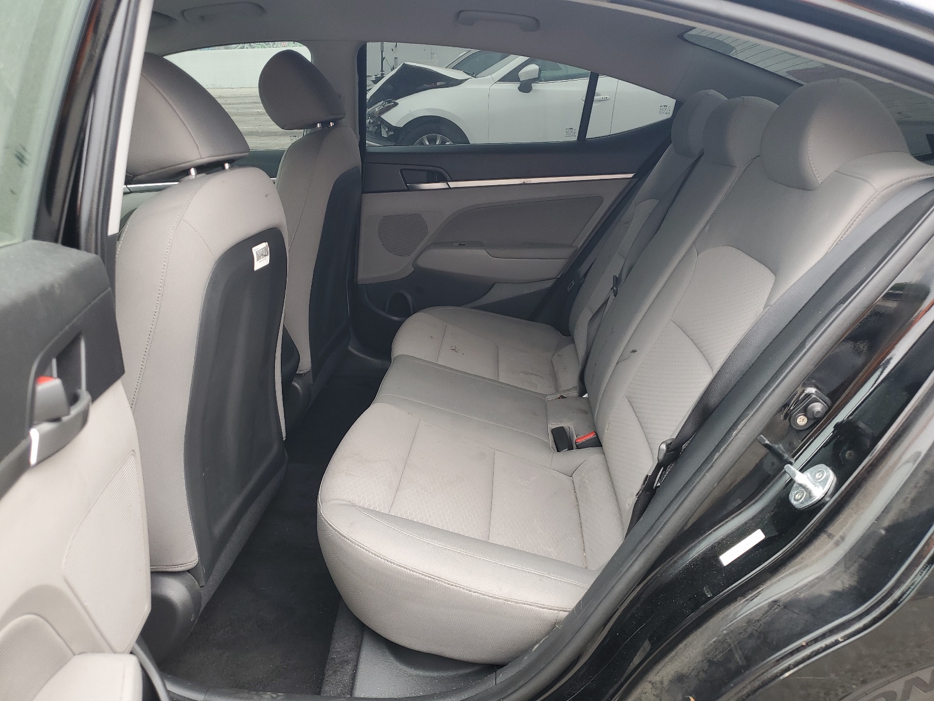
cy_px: 350
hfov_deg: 67.3
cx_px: 467
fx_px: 702
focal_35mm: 26
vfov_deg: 53.1
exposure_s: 1/133
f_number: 1.5
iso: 50
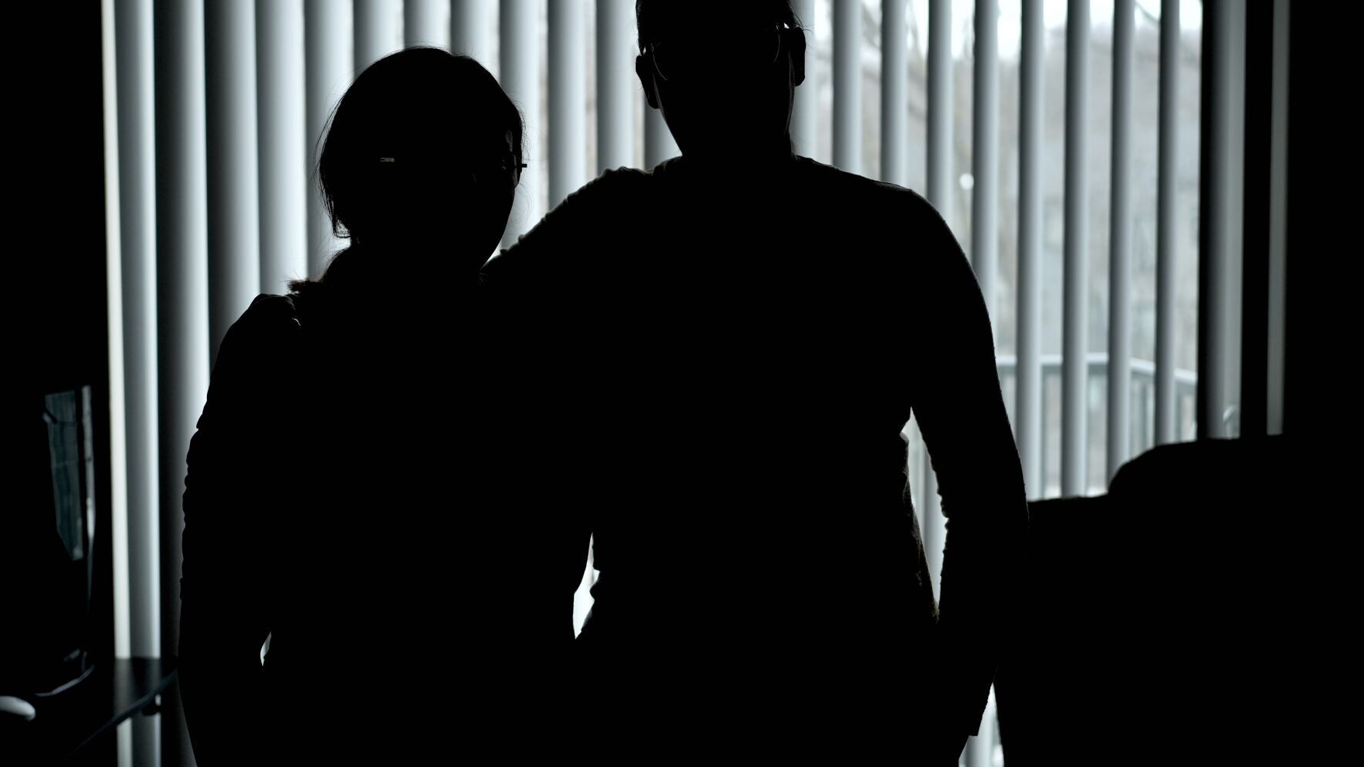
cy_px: 320
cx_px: 682
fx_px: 1519
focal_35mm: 42
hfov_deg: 48.4
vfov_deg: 28.3
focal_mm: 40
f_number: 2.8
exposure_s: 1/500
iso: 640
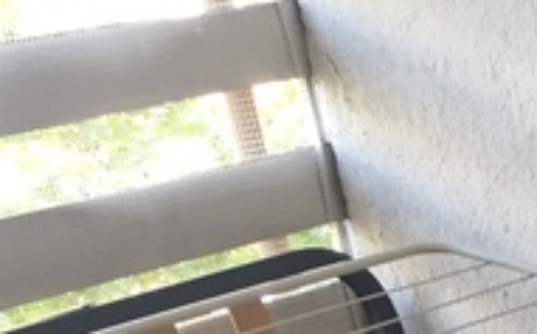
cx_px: 917
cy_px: 735
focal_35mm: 129
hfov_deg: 14.5
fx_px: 1886
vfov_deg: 9.3
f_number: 2.2
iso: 32
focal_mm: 4.15
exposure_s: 1/33
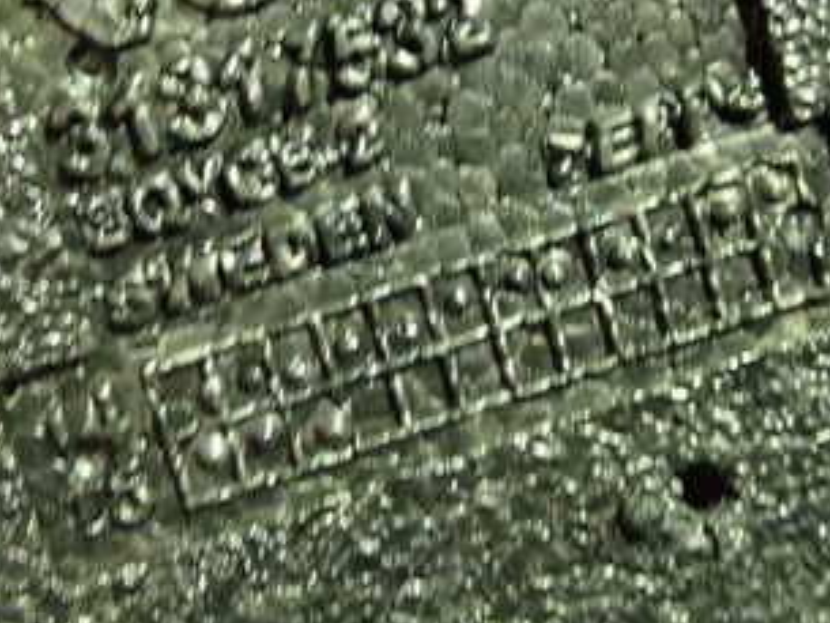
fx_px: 1415
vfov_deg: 24.7
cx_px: 362
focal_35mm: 59
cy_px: 196
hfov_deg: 32.6
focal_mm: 5.4
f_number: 2.3
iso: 640
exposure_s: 1/30
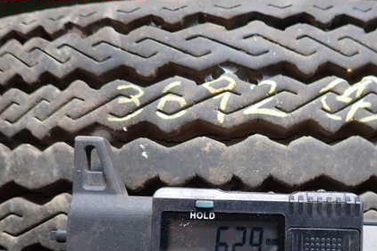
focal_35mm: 37
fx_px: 387
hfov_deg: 50.9
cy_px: 183
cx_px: 253
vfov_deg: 35.3
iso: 160
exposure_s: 1/60
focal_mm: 4.5
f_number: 2
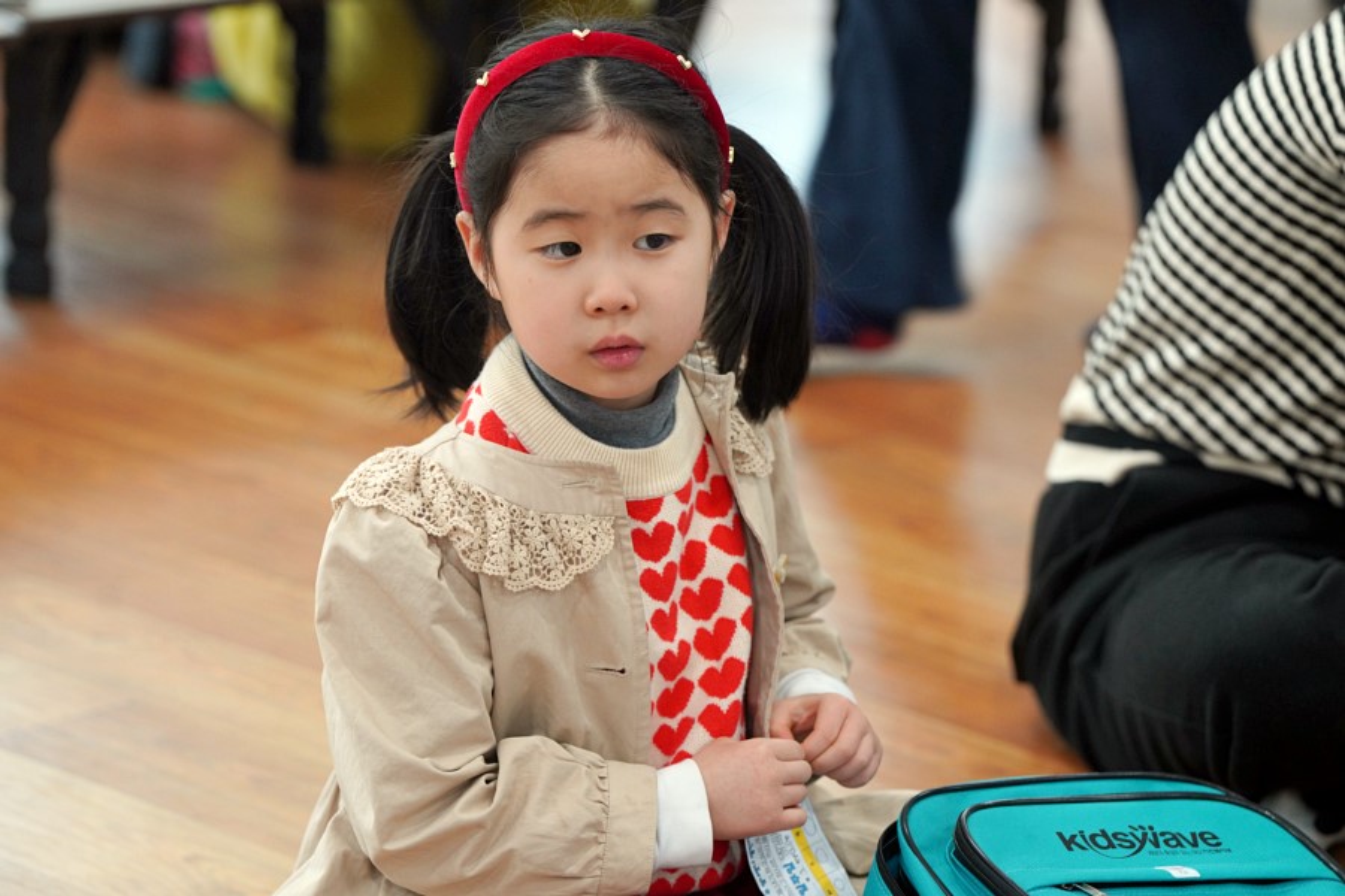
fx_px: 5865
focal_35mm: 157
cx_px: 672
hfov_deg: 13.1
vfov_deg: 8.7
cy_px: 448
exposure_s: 1/160
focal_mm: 157
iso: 1600
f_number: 4
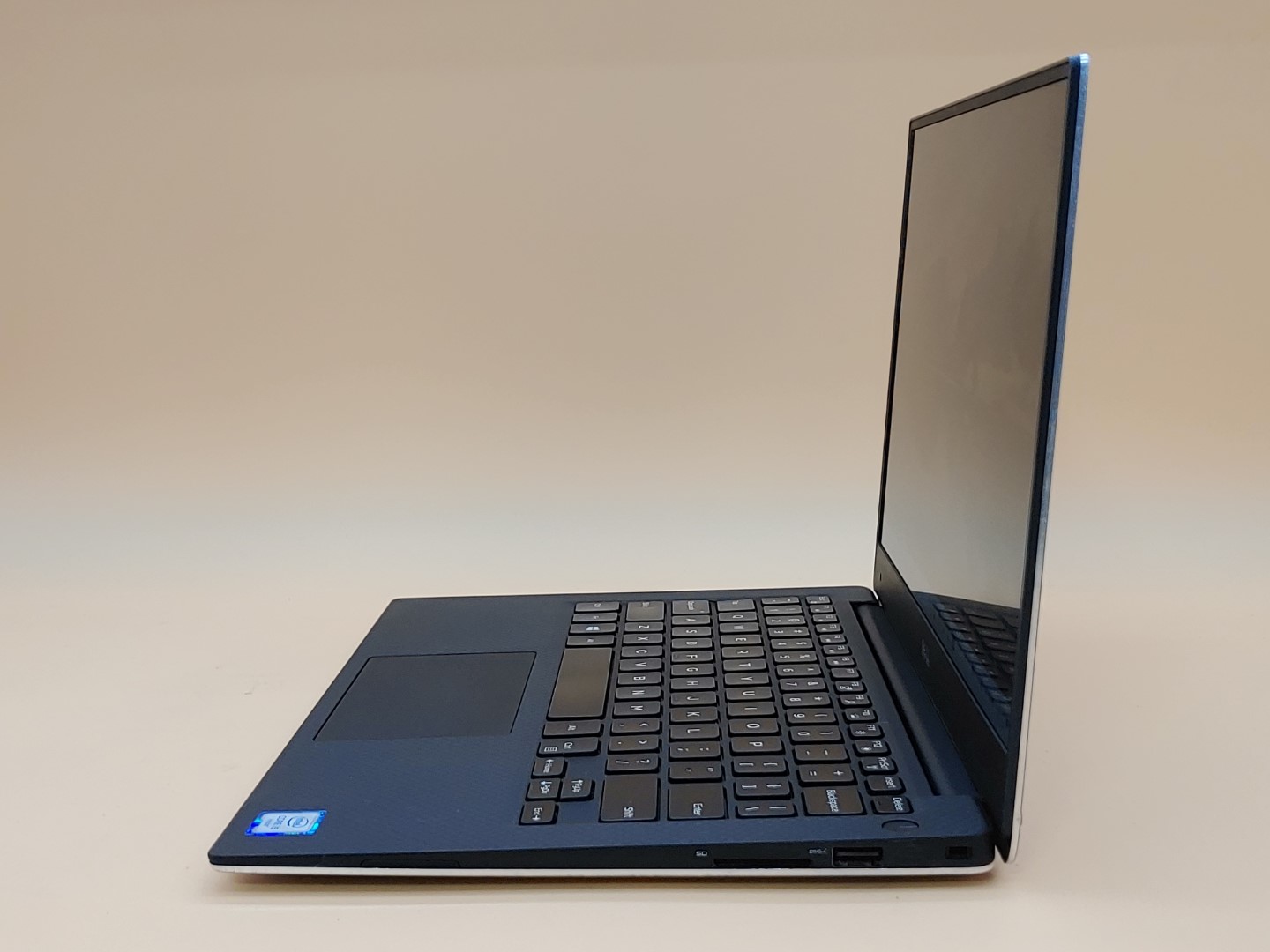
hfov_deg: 41.2
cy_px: 476
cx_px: 635
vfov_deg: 31.5
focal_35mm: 46
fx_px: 1688
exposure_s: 1/72
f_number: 1.8
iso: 50
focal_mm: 4.36
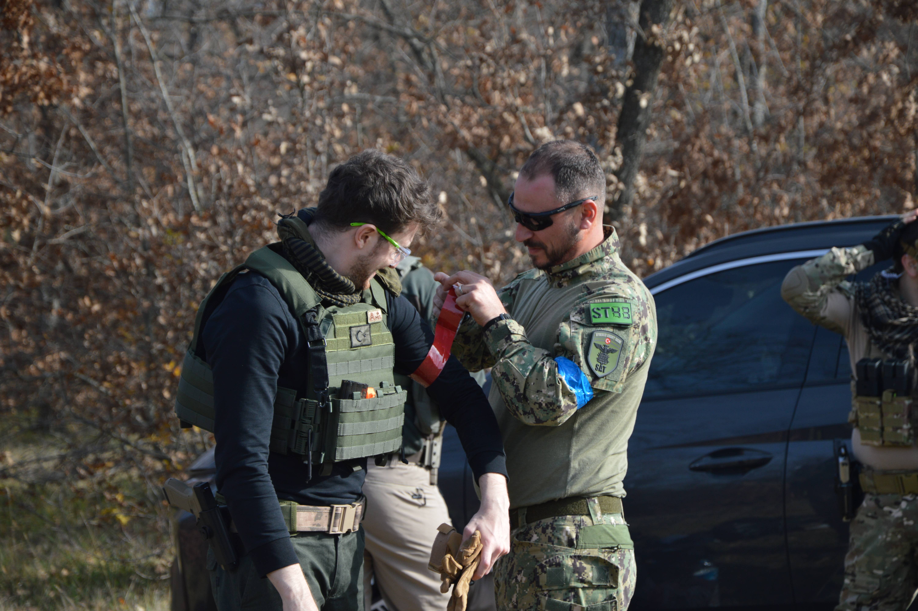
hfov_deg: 13.1
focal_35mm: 158
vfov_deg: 8.7
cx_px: 459
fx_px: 4013
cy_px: 306
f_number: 5.6
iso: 250
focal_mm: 105
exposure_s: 1/500
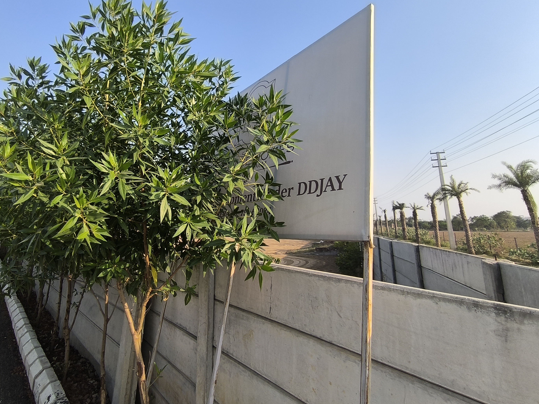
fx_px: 296
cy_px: 167
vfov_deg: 68.2
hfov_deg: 83.8
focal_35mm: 19
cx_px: 221
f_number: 2.2
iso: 50
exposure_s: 1/973
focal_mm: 1.65
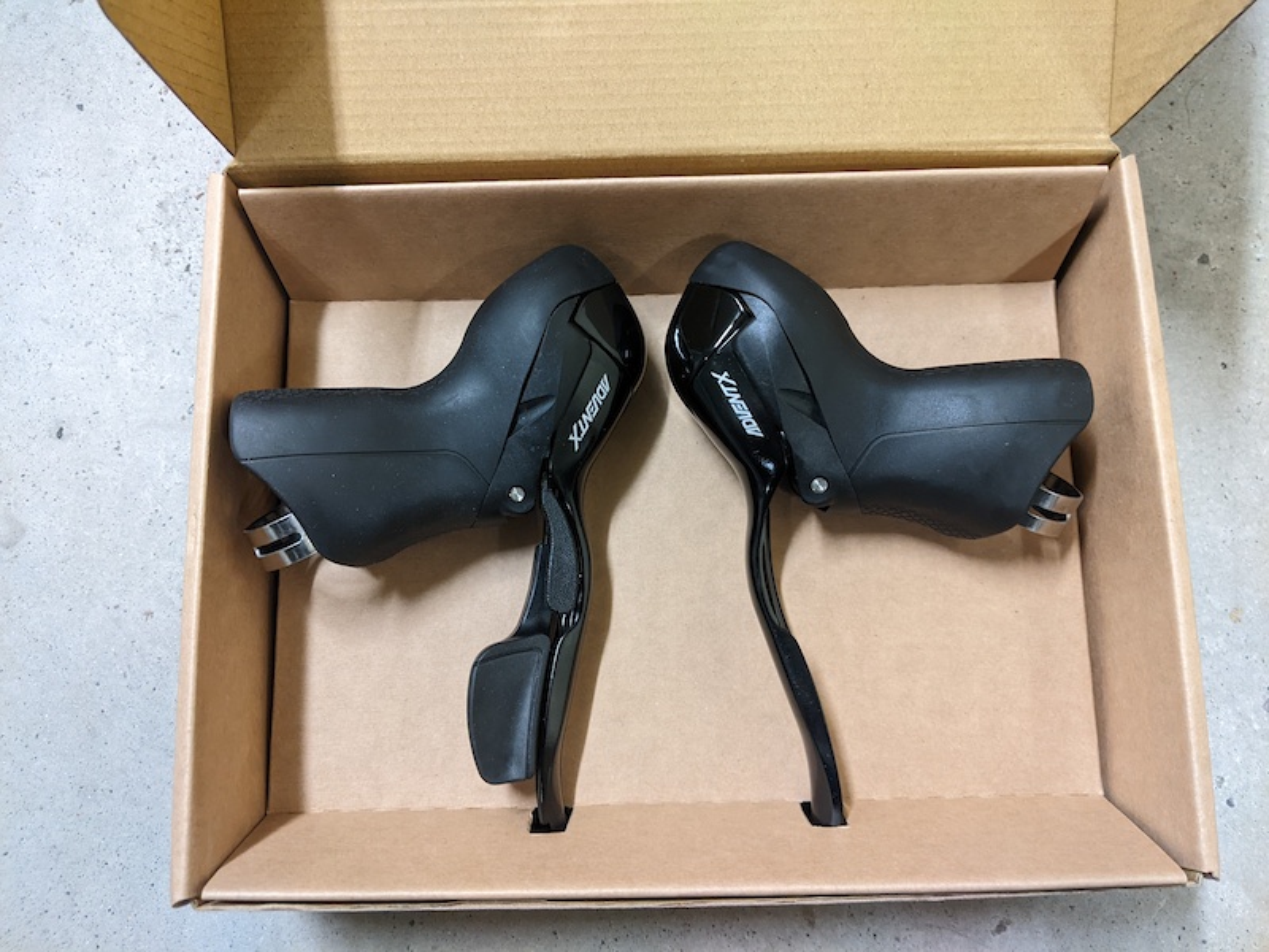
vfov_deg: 51.4
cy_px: 476
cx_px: 634
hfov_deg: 65.3
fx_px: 990
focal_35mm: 27
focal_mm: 4.44
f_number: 1.8
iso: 400
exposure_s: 1/30
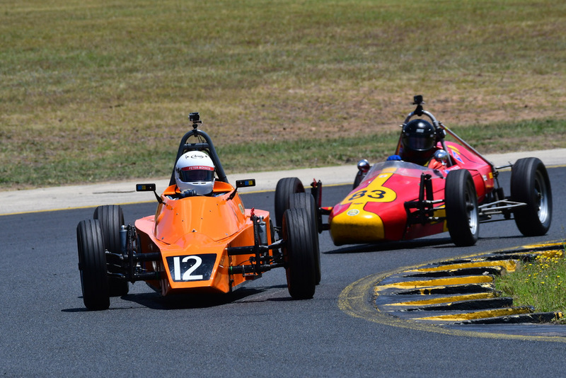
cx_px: 283
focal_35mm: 570
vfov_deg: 2.4
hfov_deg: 3.6
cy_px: 189
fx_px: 8964
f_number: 11
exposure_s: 1/640
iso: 320
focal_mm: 380
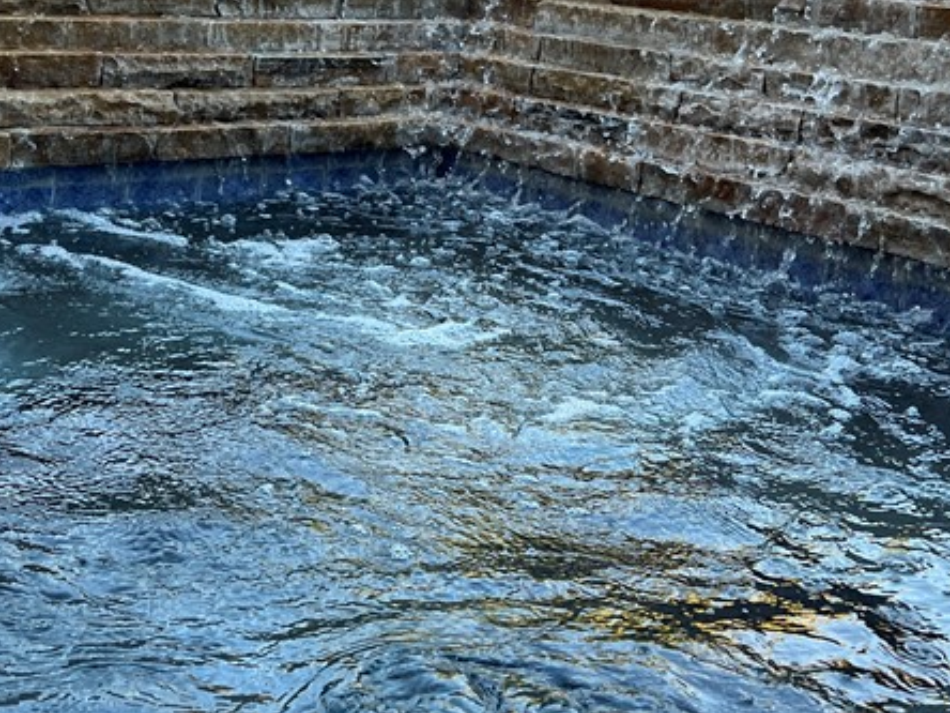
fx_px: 1647
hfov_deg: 32.1
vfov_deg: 24.2
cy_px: 201
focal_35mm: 60
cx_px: 396
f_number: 1.5
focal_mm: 5.7
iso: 50
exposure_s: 1/121
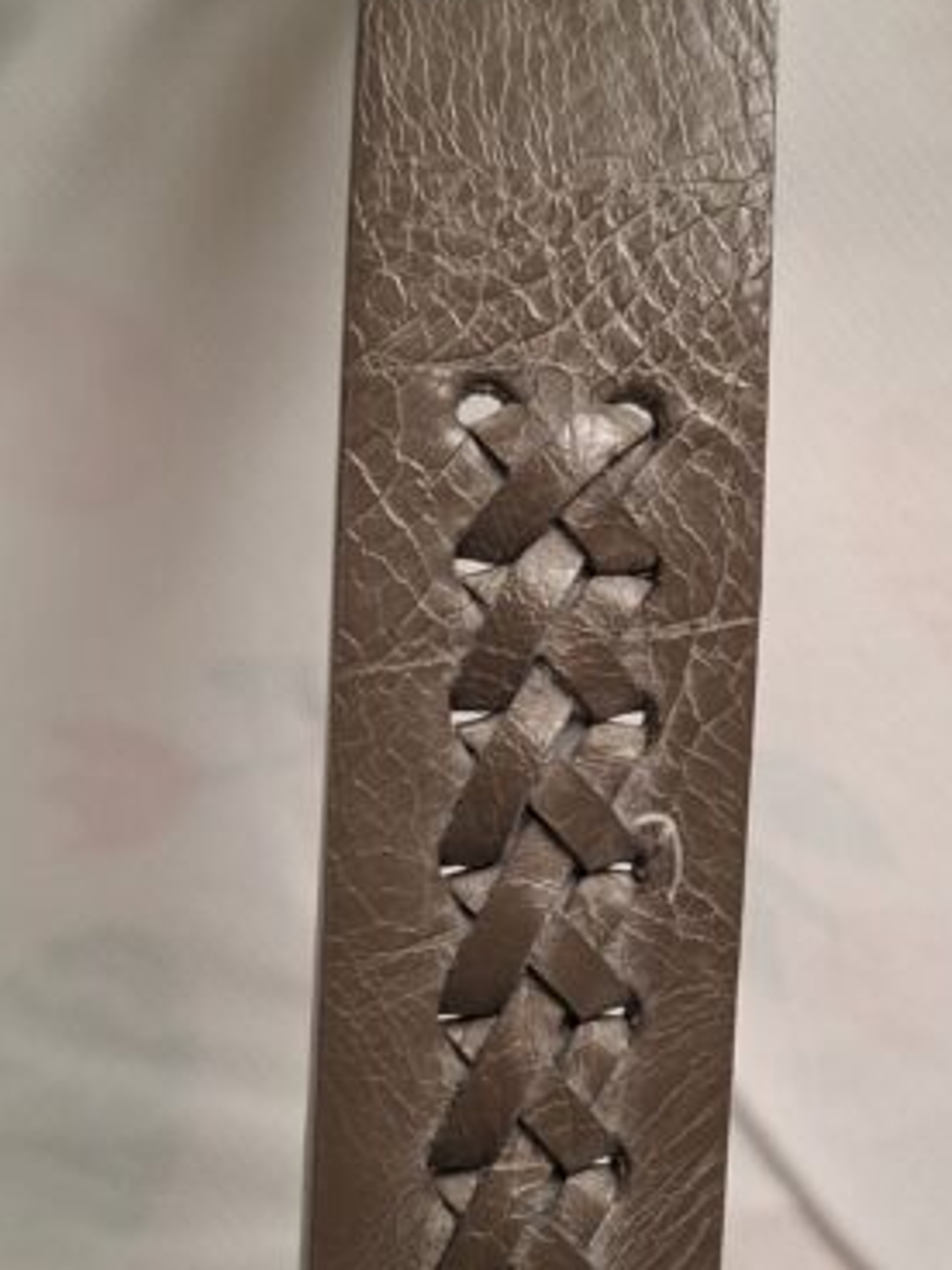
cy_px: 721
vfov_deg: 38.1
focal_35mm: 50
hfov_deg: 28.9
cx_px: 645
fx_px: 1833
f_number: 1.8
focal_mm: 5.54
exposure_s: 1/50
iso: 200
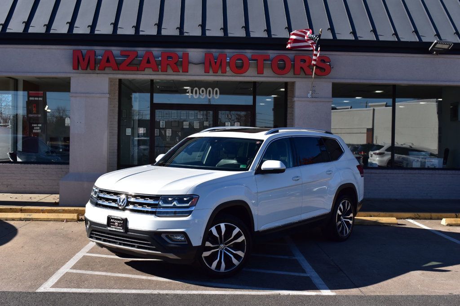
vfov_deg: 29.8
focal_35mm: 45
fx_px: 575
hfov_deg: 43.6
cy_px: 153
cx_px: 230
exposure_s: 1/500
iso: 360
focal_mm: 30
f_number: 11
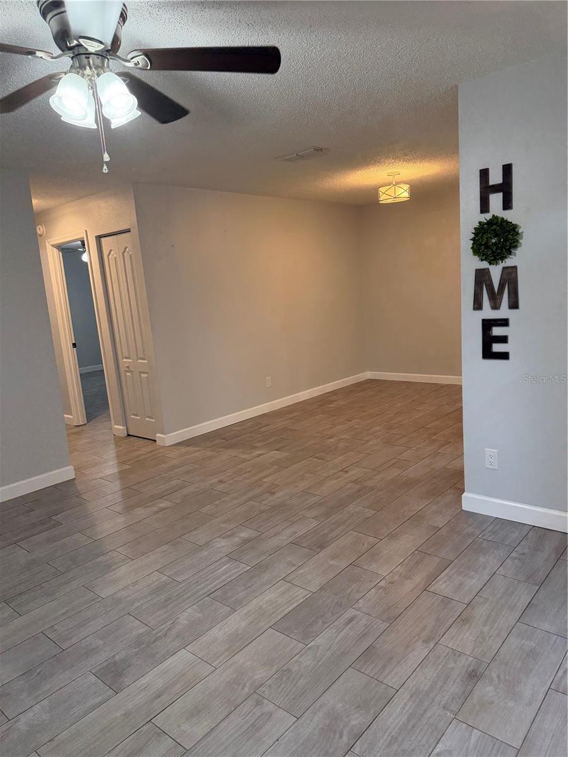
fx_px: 525
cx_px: 284
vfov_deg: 71.6
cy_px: 378
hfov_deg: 56.8
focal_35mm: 24
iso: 320
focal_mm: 6.76
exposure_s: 1/120
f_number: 1.78
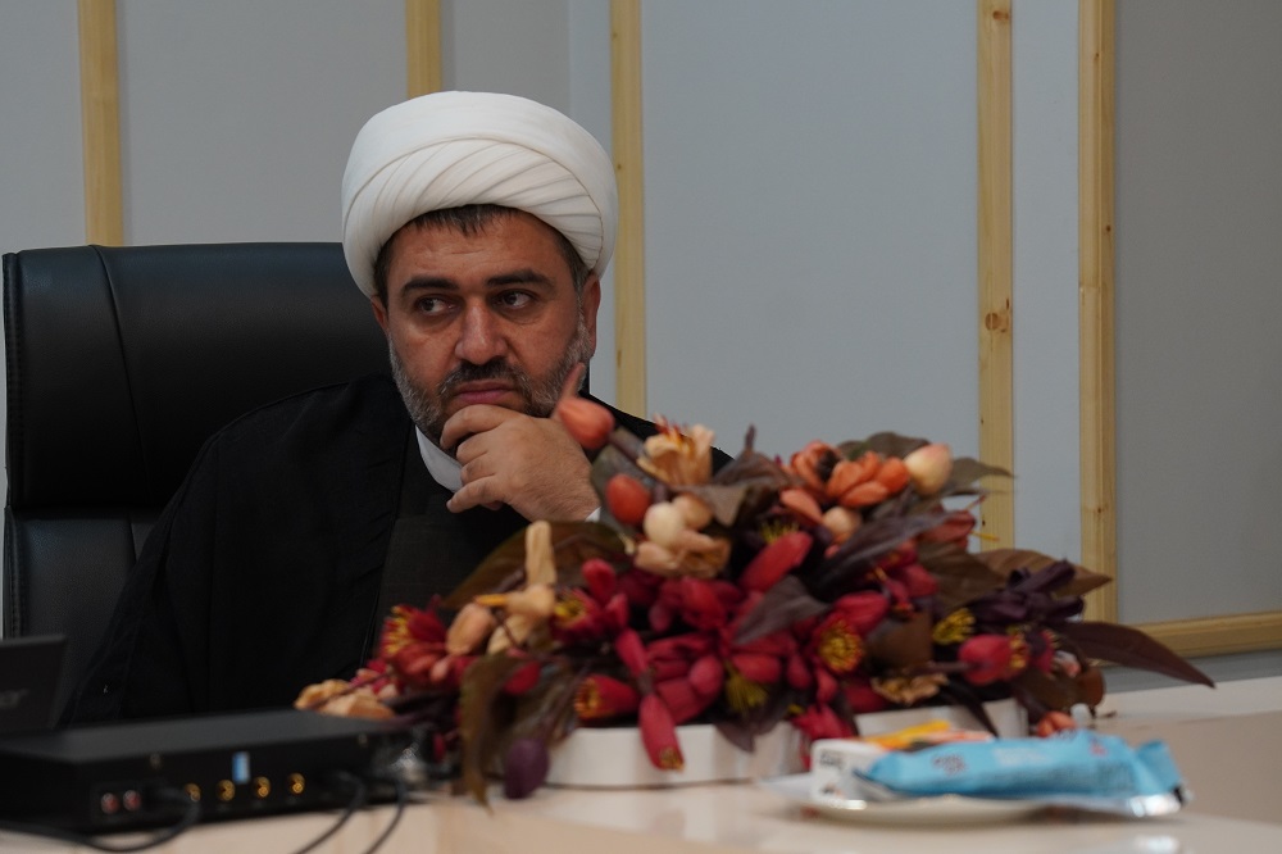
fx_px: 5607
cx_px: 641
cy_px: 427
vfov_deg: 8.7
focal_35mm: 158
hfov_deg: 13.0
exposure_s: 1/100
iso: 1000
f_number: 5
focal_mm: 105
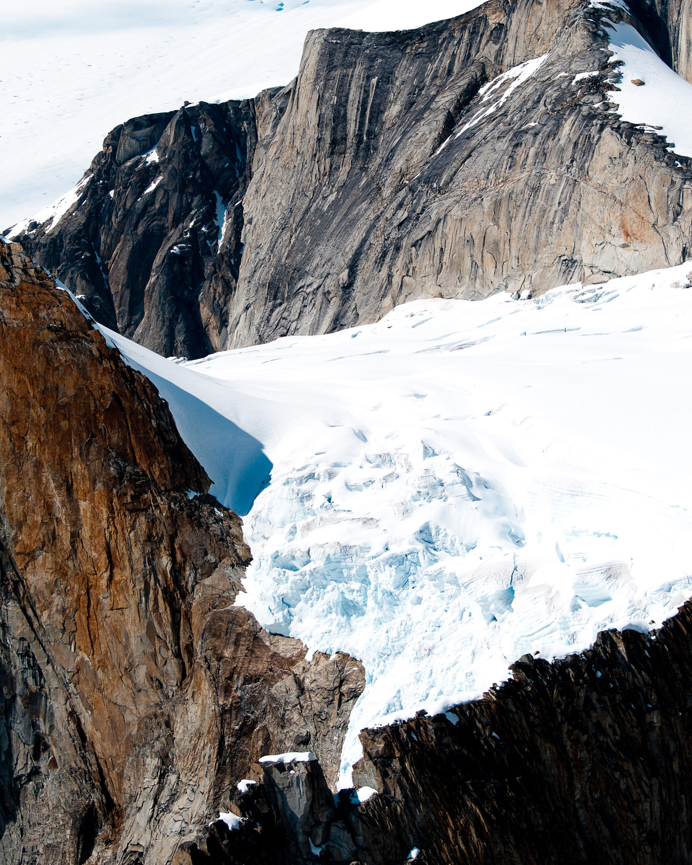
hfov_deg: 13.0
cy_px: 383
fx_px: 3047
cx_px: 345
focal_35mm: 119
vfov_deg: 16.2
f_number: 5
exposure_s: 1/4000
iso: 200
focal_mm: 70
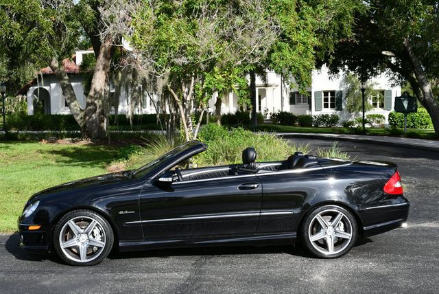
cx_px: 220
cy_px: 147
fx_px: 659
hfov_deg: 36.8
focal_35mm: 54
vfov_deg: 25.1
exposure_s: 1/250
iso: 110
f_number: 8
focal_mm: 27
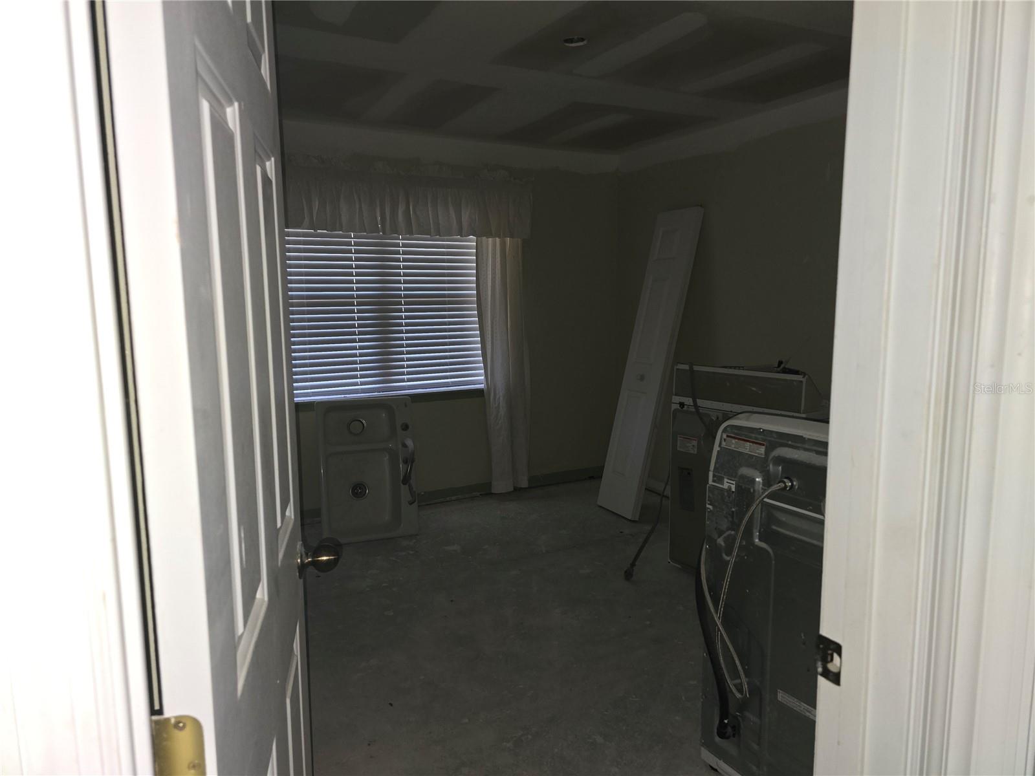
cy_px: 388
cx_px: 518
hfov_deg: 73.9
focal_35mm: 23
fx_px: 688
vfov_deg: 58.9
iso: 100
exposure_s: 1/30.4
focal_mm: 6.3
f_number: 1.7
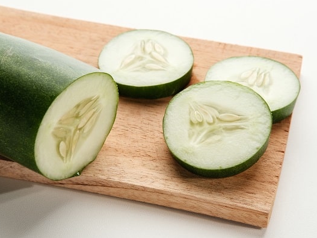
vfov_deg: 25.2
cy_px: 119
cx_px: 176
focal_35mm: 58
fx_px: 531
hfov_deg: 33.2
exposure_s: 1/80
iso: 500
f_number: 13
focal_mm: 35
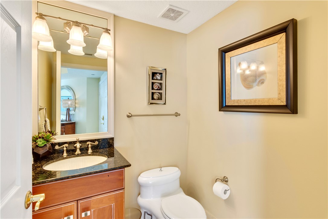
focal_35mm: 16
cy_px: 110
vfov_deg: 72.1
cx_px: 164
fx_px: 150
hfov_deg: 95.0
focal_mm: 11
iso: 320
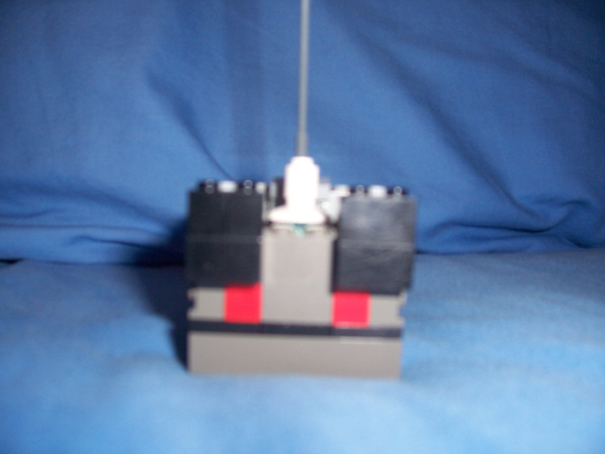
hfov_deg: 54.0
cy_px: 227
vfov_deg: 41.8
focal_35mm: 34
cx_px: 302
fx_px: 594
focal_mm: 5.6
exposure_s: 1/60
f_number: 2.7
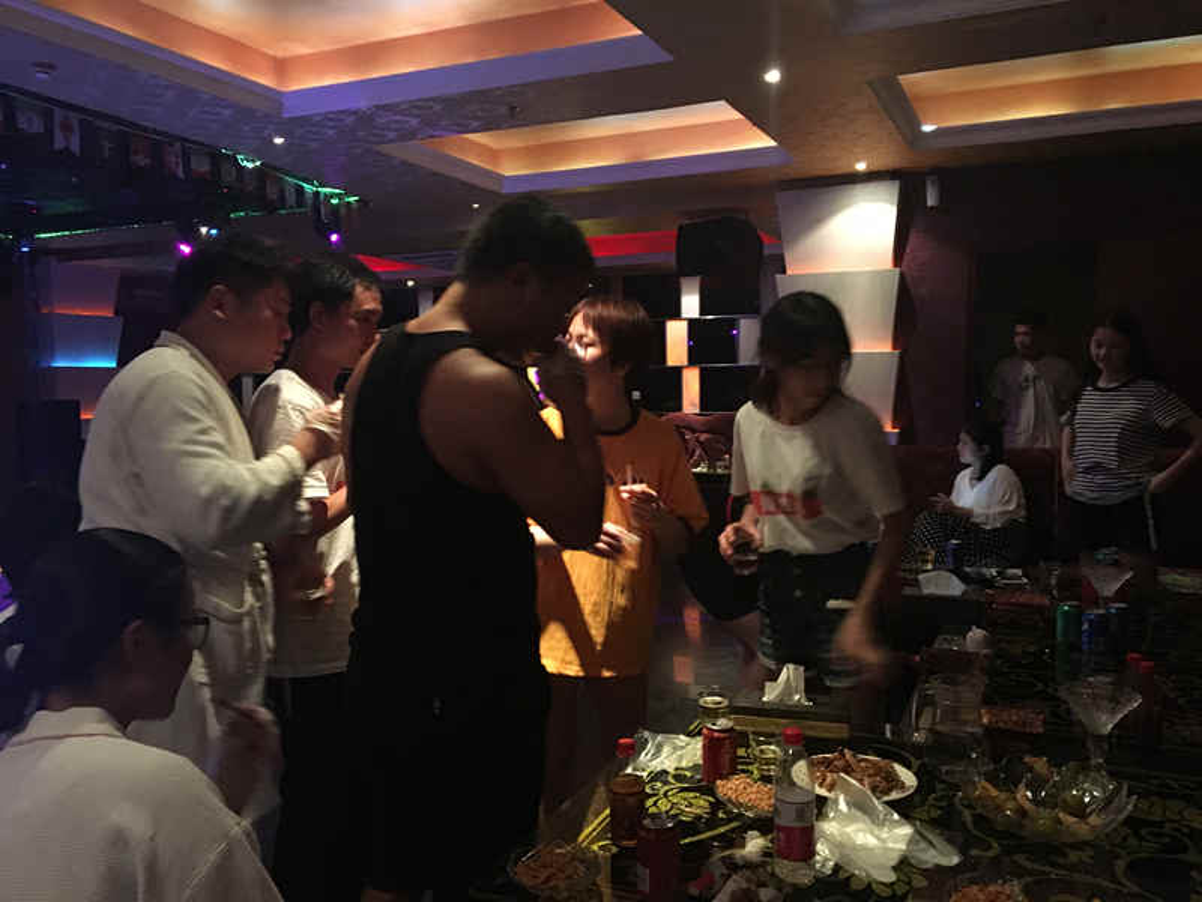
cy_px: 451
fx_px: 1007
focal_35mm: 29
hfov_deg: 61.7
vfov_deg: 48.2
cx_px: 601
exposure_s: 1/17
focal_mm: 4.15
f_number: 2.2
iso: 500
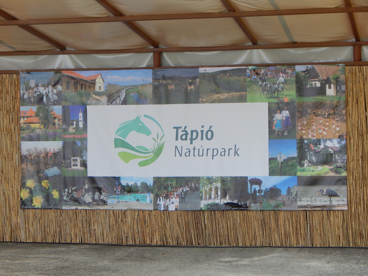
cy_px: 138
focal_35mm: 93
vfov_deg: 15.9
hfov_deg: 21.1
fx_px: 989
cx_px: 184
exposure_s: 1/200
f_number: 4.4
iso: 125
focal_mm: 16.6
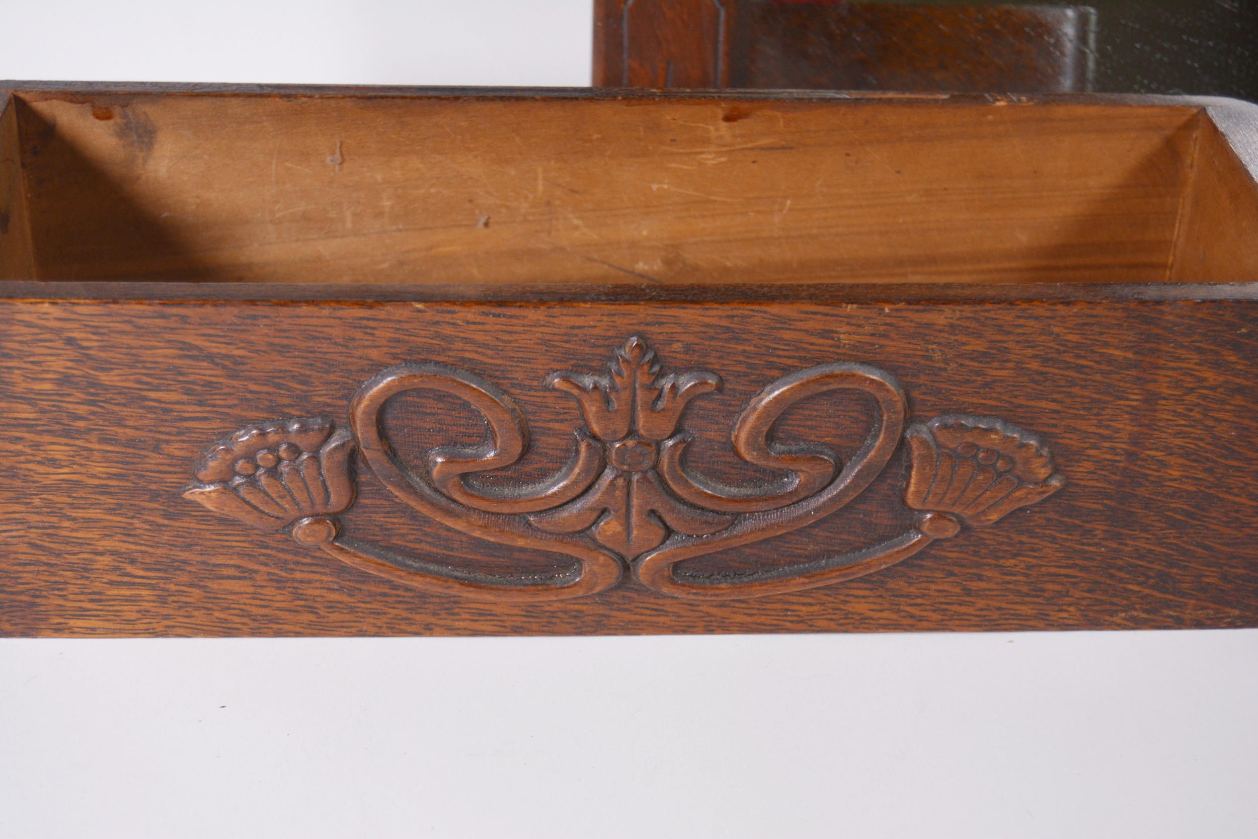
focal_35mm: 57
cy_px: 420
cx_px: 629
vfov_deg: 23.8
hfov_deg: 35.1
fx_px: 1992
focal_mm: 38
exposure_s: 1/125
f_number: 5.6
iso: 400
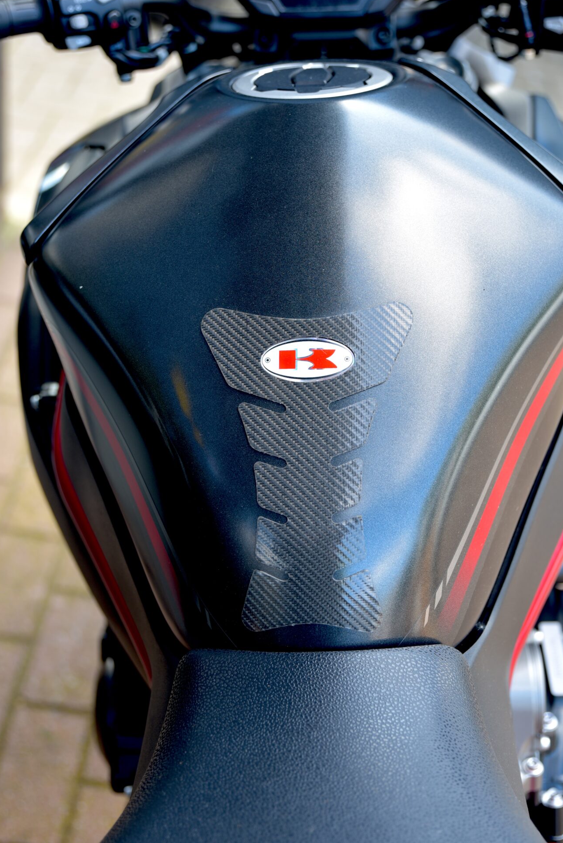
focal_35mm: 56
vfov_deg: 35.6
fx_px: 1312
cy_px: 415
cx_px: 310
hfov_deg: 24.2
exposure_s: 1/50
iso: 100
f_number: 2.8
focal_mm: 42
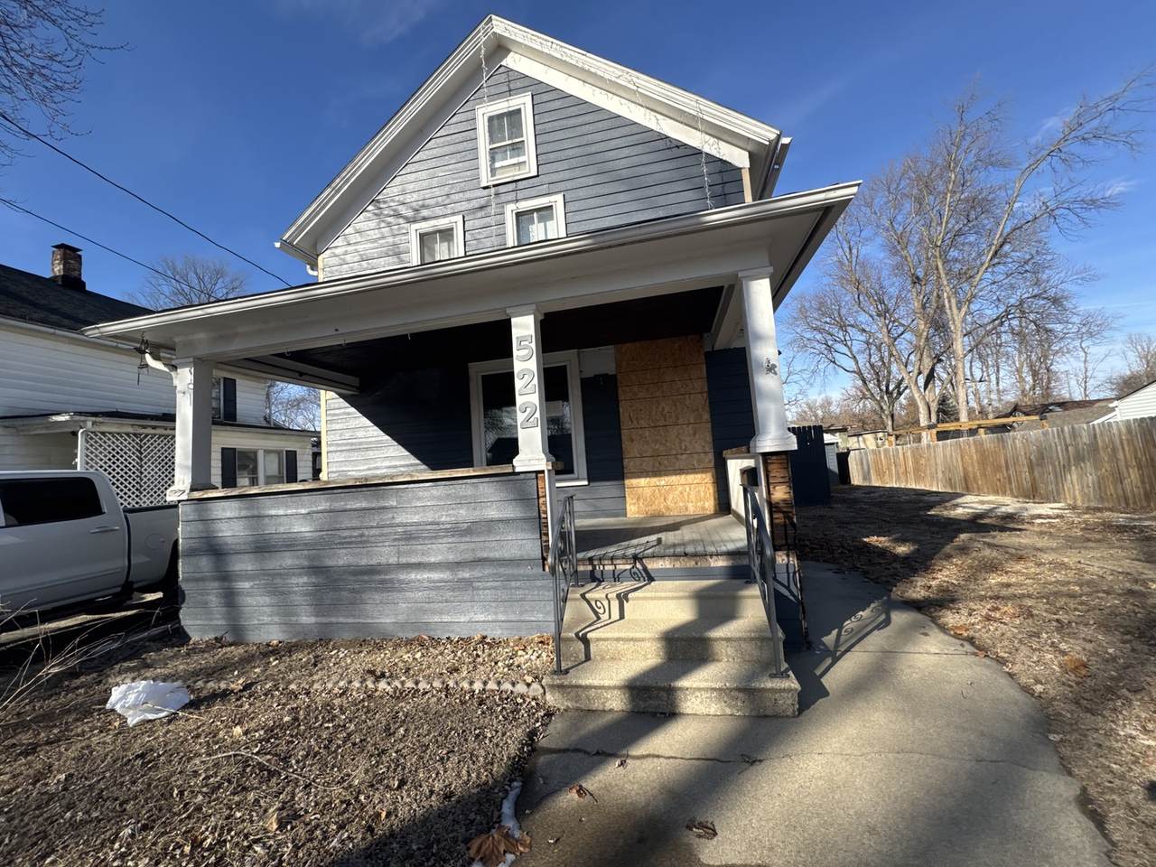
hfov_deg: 102.1
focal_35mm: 14
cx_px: 578
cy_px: 434
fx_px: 468
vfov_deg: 85.7
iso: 40
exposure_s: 1/1236
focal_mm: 2.22
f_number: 2.2
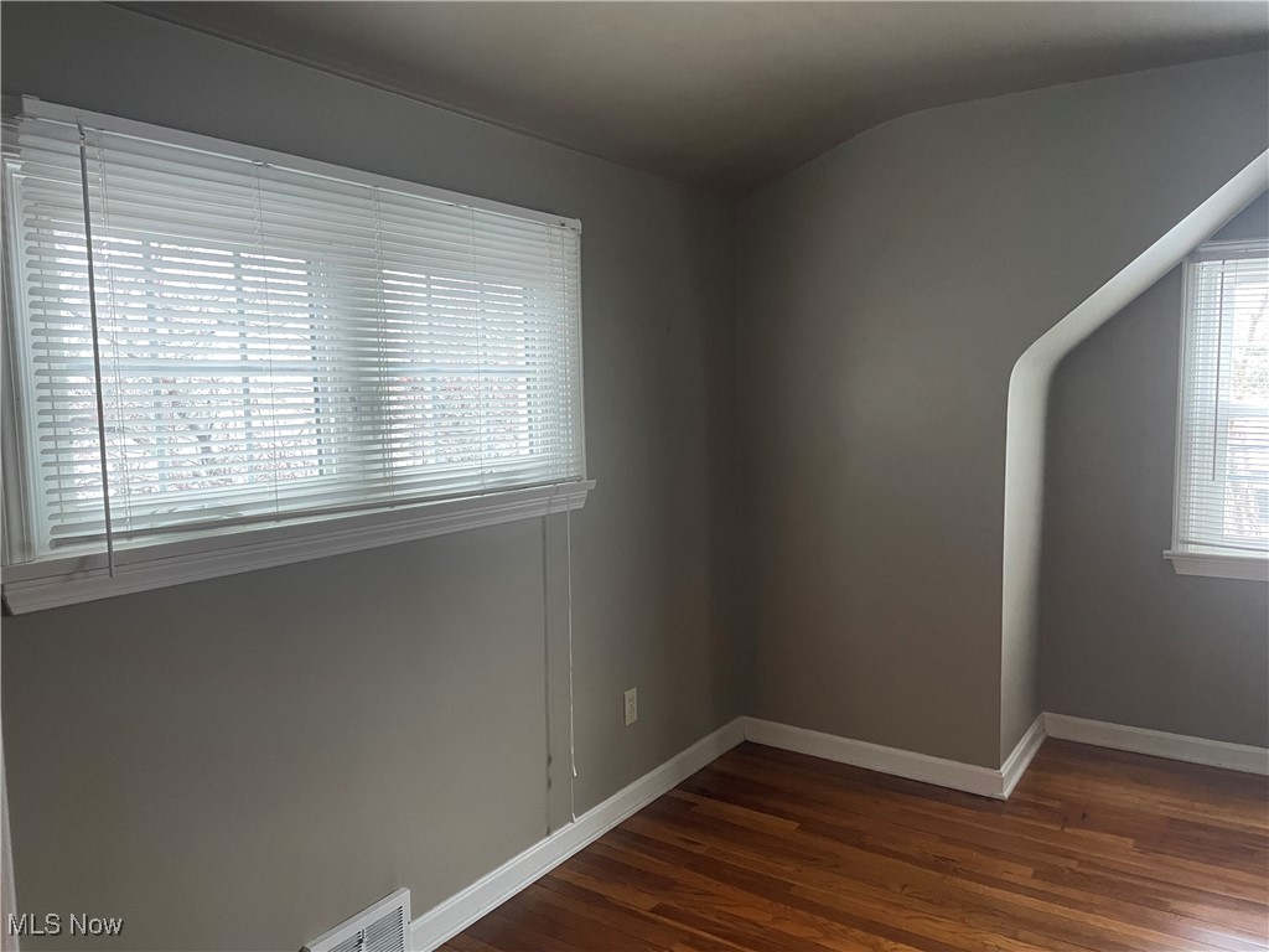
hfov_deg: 67.3
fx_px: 953
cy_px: 476
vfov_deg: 53.1
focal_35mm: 26
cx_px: 634
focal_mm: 4.2
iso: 250
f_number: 1.6
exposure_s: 1/60
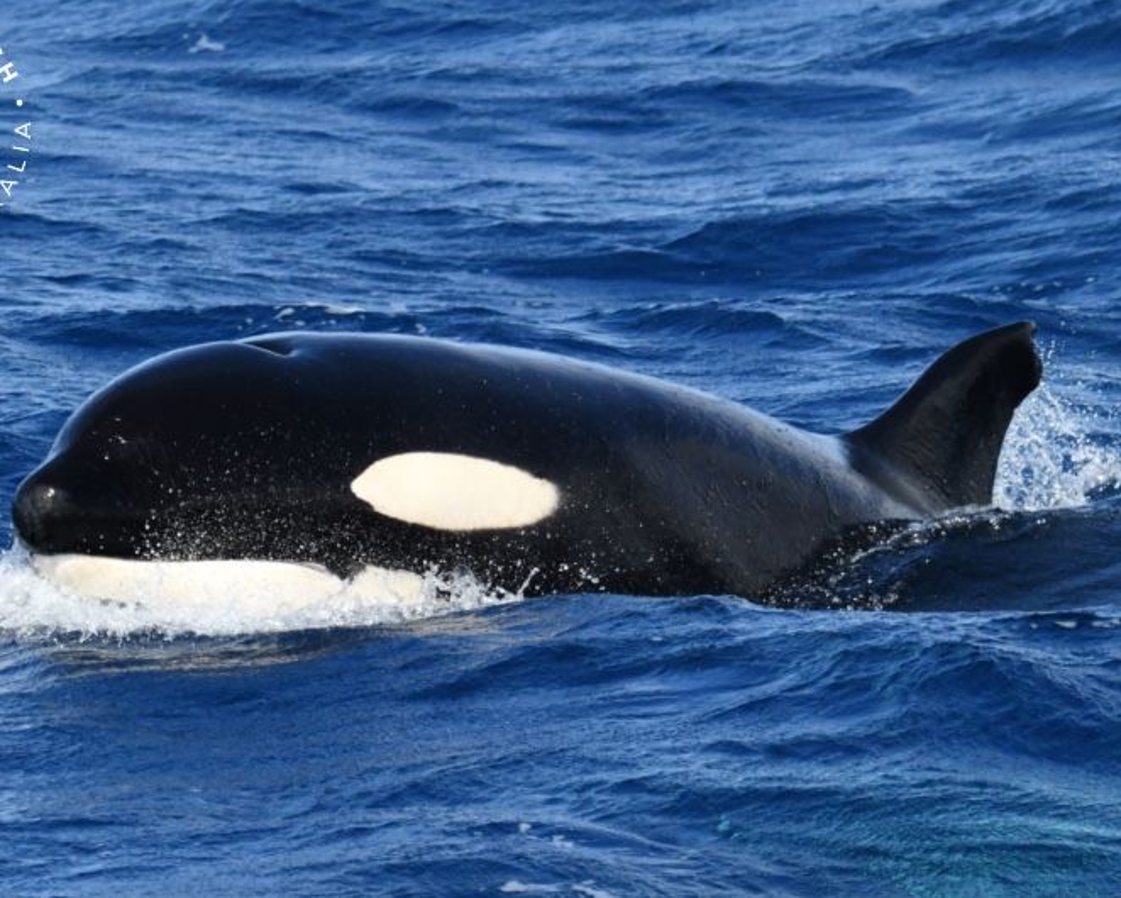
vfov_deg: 5.7
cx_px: 461
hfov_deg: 7.1
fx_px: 9027
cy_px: 450
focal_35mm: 272
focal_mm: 240
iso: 1250
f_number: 5.6
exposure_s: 1/8000
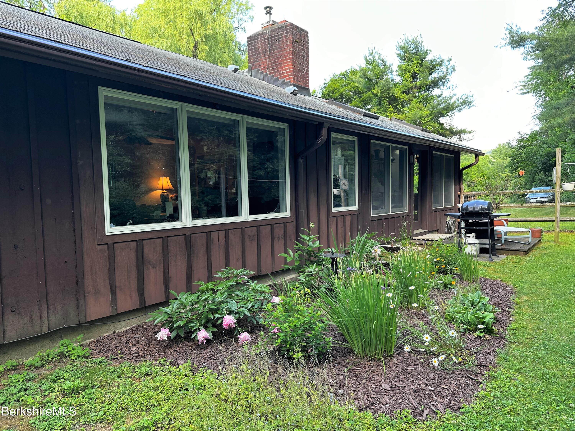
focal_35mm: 24
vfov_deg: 56.8
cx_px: 288
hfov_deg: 71.6
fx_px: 399
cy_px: 216
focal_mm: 6.86
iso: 64
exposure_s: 1/121
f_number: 1.78
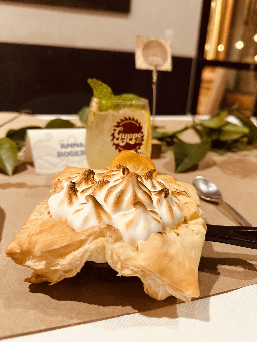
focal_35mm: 24
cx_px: 128
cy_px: 171
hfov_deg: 56.8
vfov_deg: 71.6
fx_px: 238
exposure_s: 1/60
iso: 800
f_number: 1.78
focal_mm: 6.86
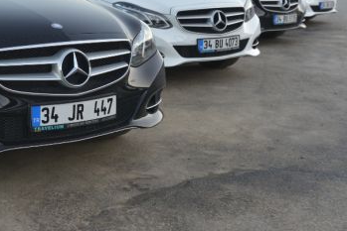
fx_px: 646
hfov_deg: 29.1
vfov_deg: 19.9
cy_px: 18
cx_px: 50
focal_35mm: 67
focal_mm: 36
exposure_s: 1/250
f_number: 5
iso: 640
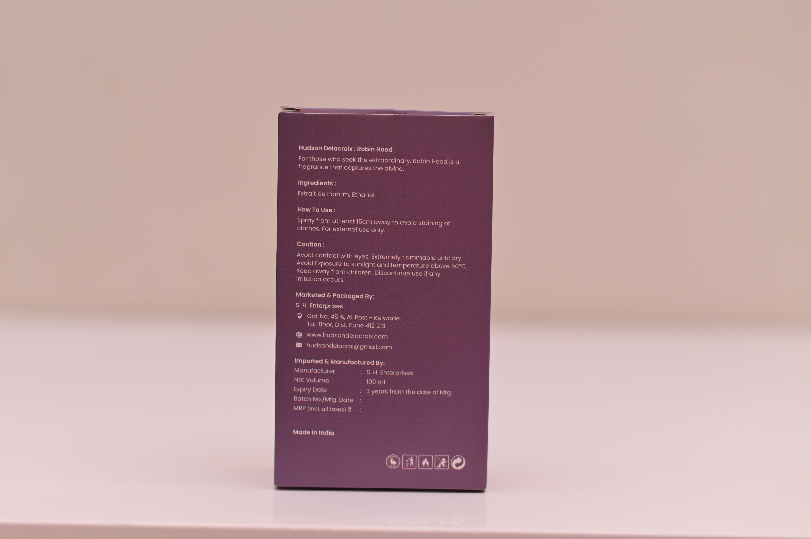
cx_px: 363
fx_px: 1396
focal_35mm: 62
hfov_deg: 32.4
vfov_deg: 21.9
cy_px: 283
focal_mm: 50
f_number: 2.8
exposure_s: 1/200
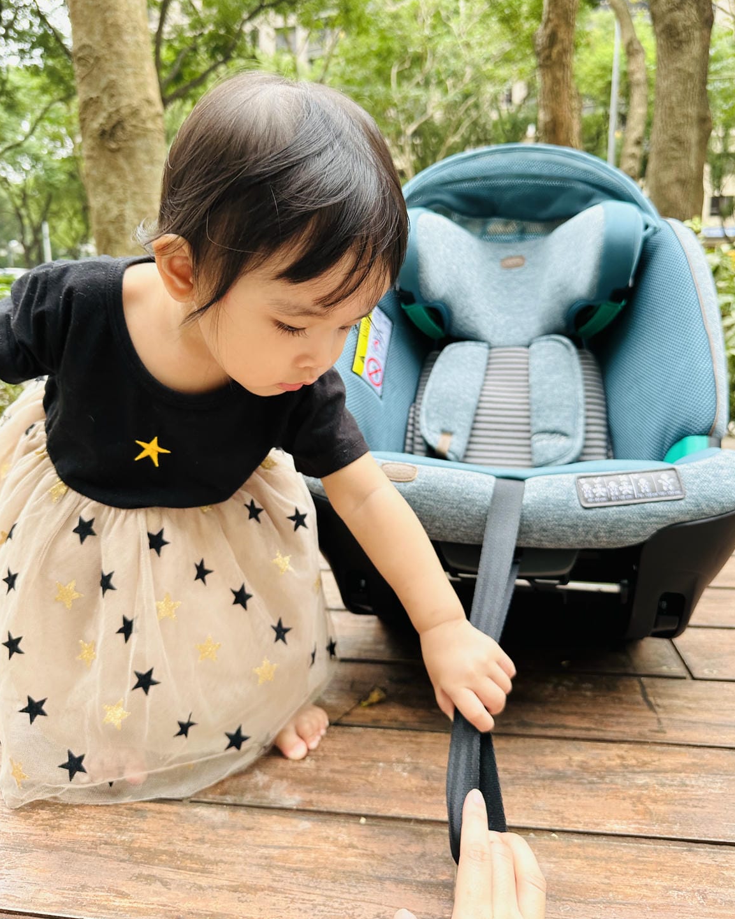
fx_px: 707
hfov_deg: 54.9
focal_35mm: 26
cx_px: 367
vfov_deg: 65.9
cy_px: 416
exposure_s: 1/121
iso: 80
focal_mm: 6.86
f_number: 1.78
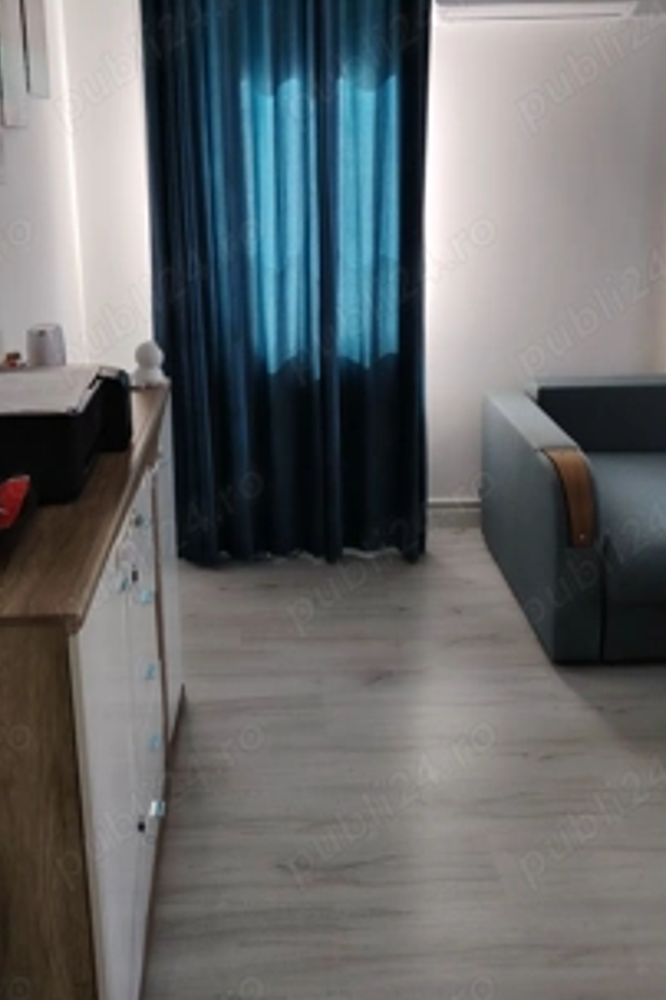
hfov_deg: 39.8
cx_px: 274
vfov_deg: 56.2
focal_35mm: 33
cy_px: 350
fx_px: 916
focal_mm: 5.25
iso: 163
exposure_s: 1/33.3
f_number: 1.75
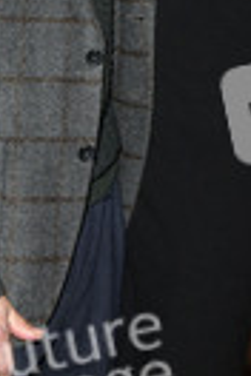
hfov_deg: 9.5
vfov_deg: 13.8
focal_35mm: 145
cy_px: -46
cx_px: 108
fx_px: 1516
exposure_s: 1/250
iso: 1250
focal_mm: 48
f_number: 6.3
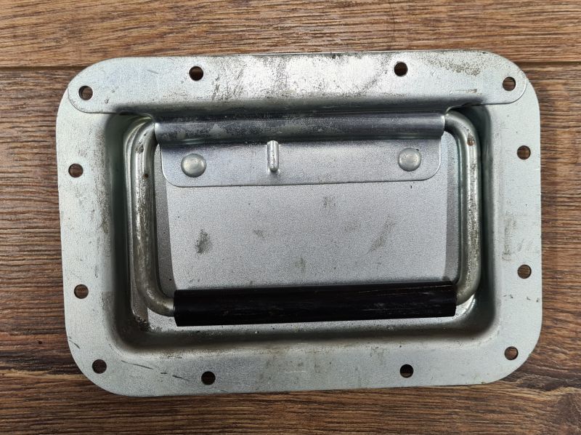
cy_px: 218
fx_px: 436
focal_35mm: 26
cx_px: 290
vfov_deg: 53.0
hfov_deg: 67.4
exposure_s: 1/50
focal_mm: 5.4
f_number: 1.8
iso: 80
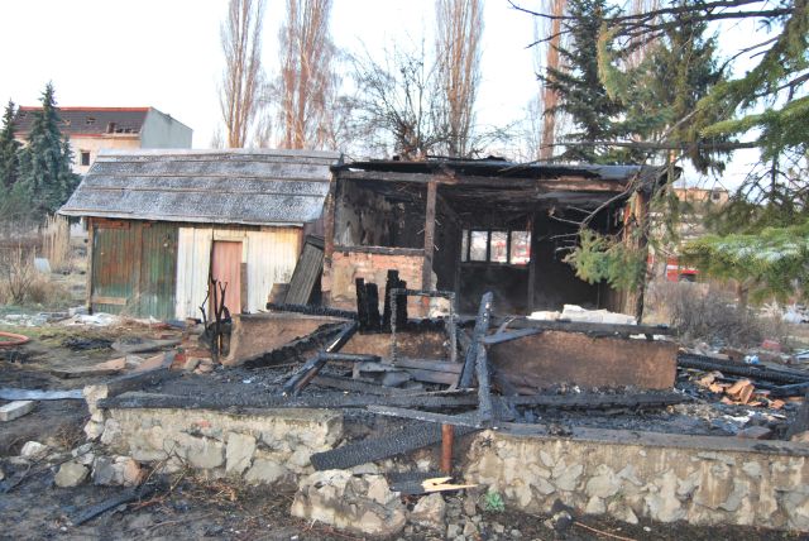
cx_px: 404
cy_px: 270
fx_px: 675
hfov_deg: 61.9
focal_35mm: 30
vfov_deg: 43.7
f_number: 3.8
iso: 200
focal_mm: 20
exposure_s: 1/60
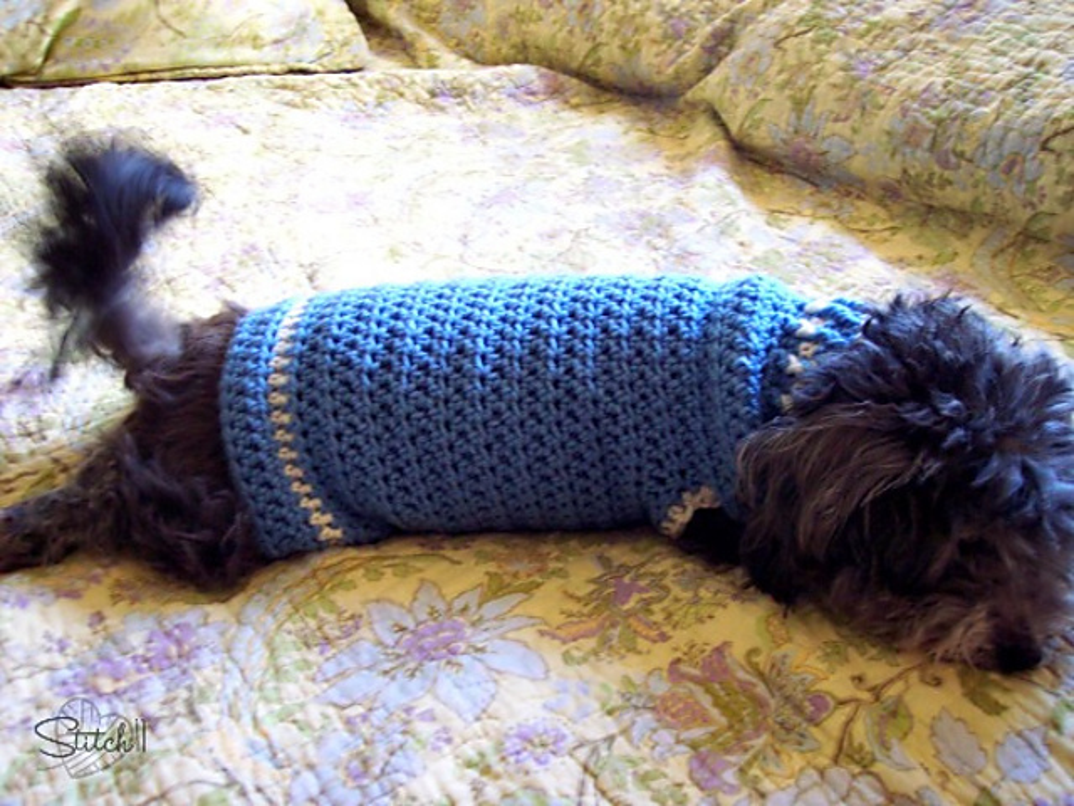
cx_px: 537
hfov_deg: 47.9
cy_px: 403
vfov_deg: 36.8
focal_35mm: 39
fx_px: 1210
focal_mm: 8
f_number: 3.4
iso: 200
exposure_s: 1/10
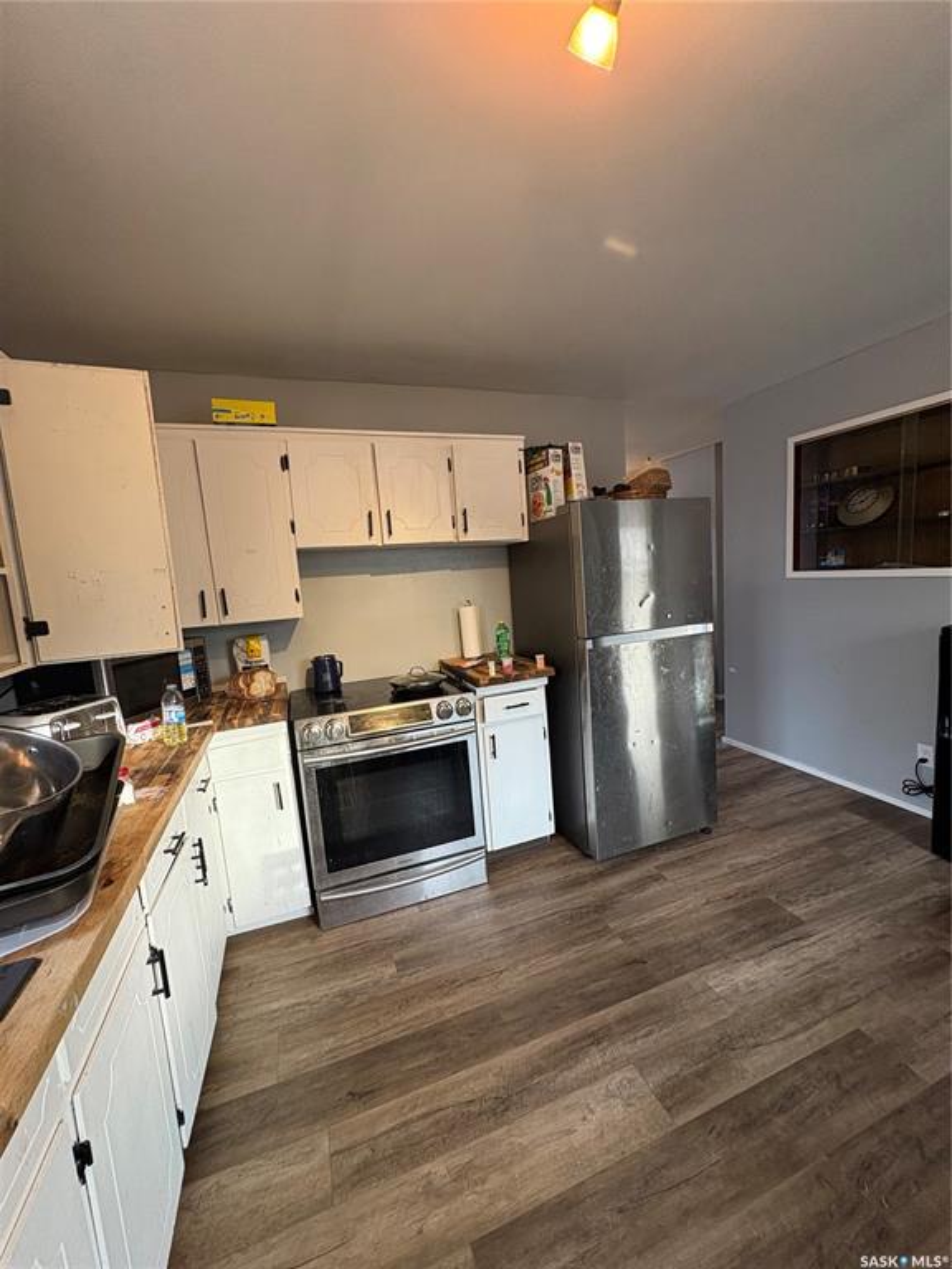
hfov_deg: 85.7
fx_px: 513
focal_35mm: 14
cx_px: 476
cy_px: 634
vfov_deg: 102.1
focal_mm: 2.22
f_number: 2.2
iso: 200
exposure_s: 1/60
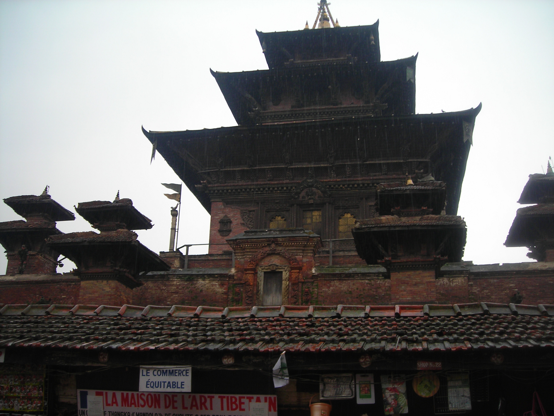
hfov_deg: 49.0
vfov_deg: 37.7
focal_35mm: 38
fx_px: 608
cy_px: 208
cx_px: 277
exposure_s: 1/103
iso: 50
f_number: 3.2
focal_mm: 6.3
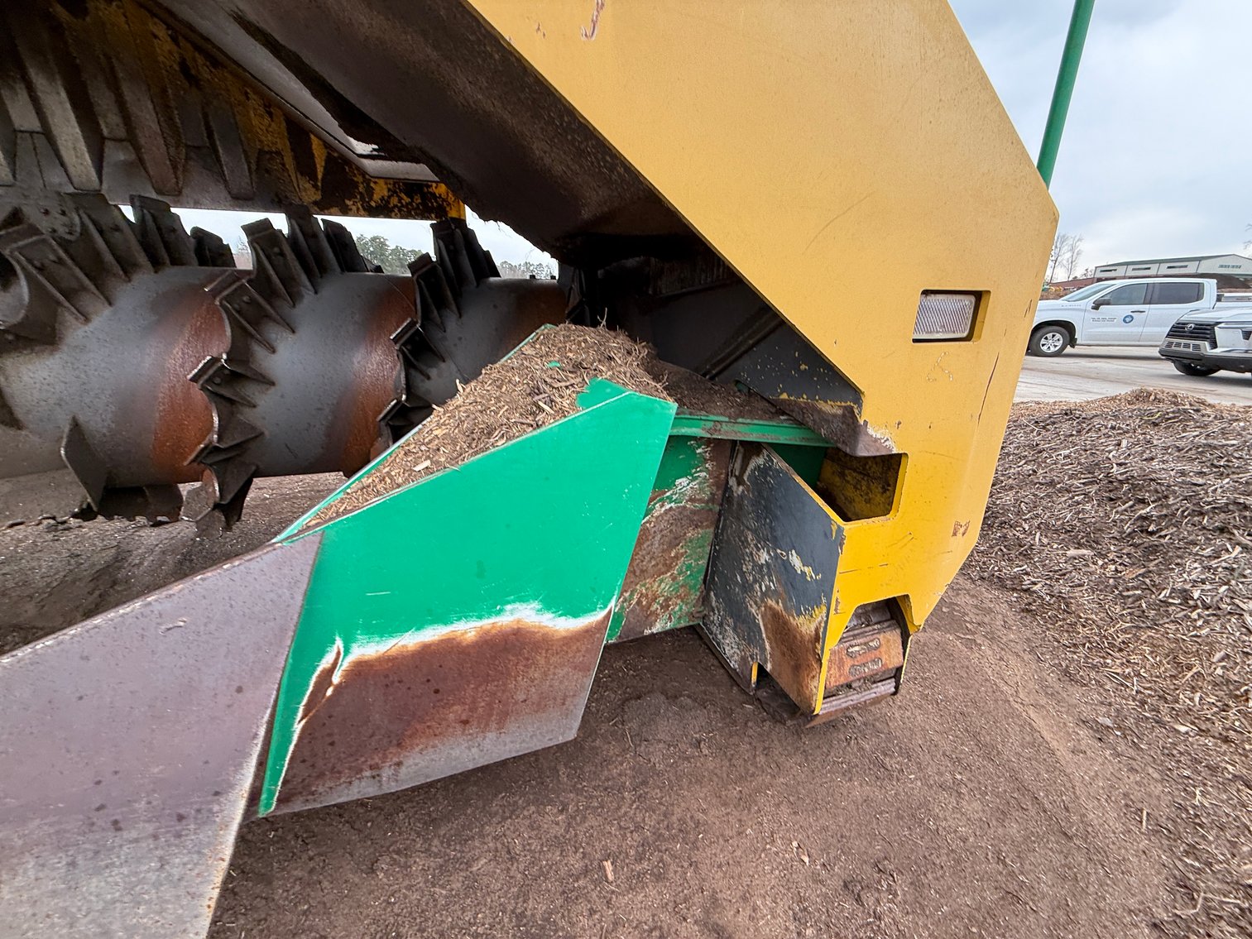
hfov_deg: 102.1
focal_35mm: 14
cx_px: 626
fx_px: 506
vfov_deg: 85.7
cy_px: 470
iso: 40
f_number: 2.2
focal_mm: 2.22
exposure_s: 1/101
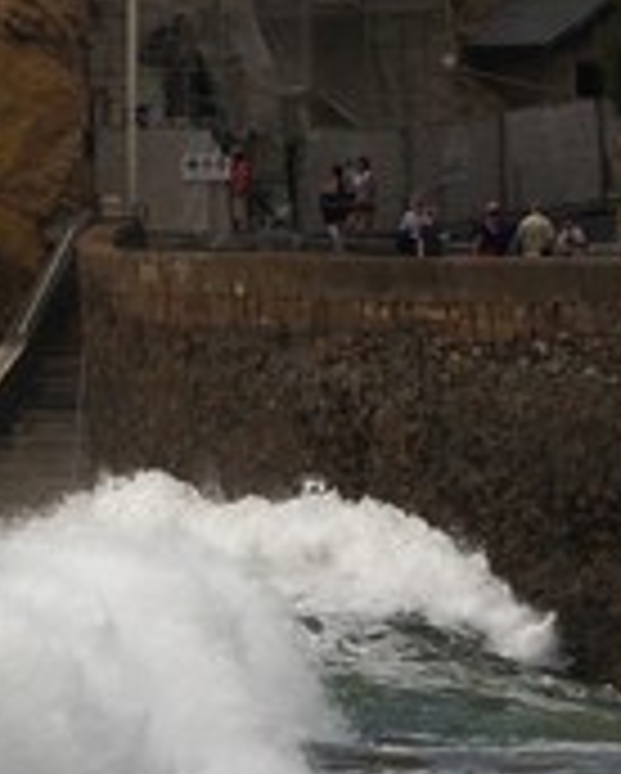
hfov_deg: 1.4
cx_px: -2412
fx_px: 24424
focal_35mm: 1065
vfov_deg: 1.8
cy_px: 356
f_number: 11
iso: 400
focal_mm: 122
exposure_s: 1/400
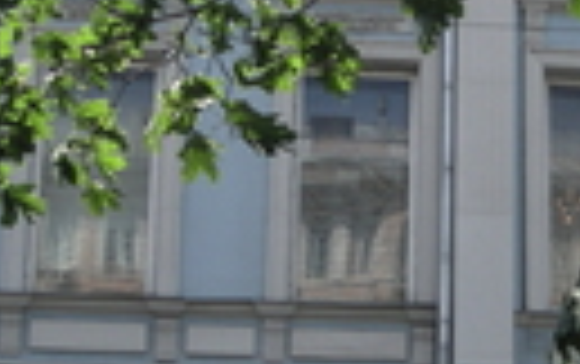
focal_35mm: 129
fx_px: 2042
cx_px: 499
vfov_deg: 10.1
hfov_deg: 16.0
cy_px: 40
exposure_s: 1/130
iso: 50
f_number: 5.7
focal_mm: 5.7
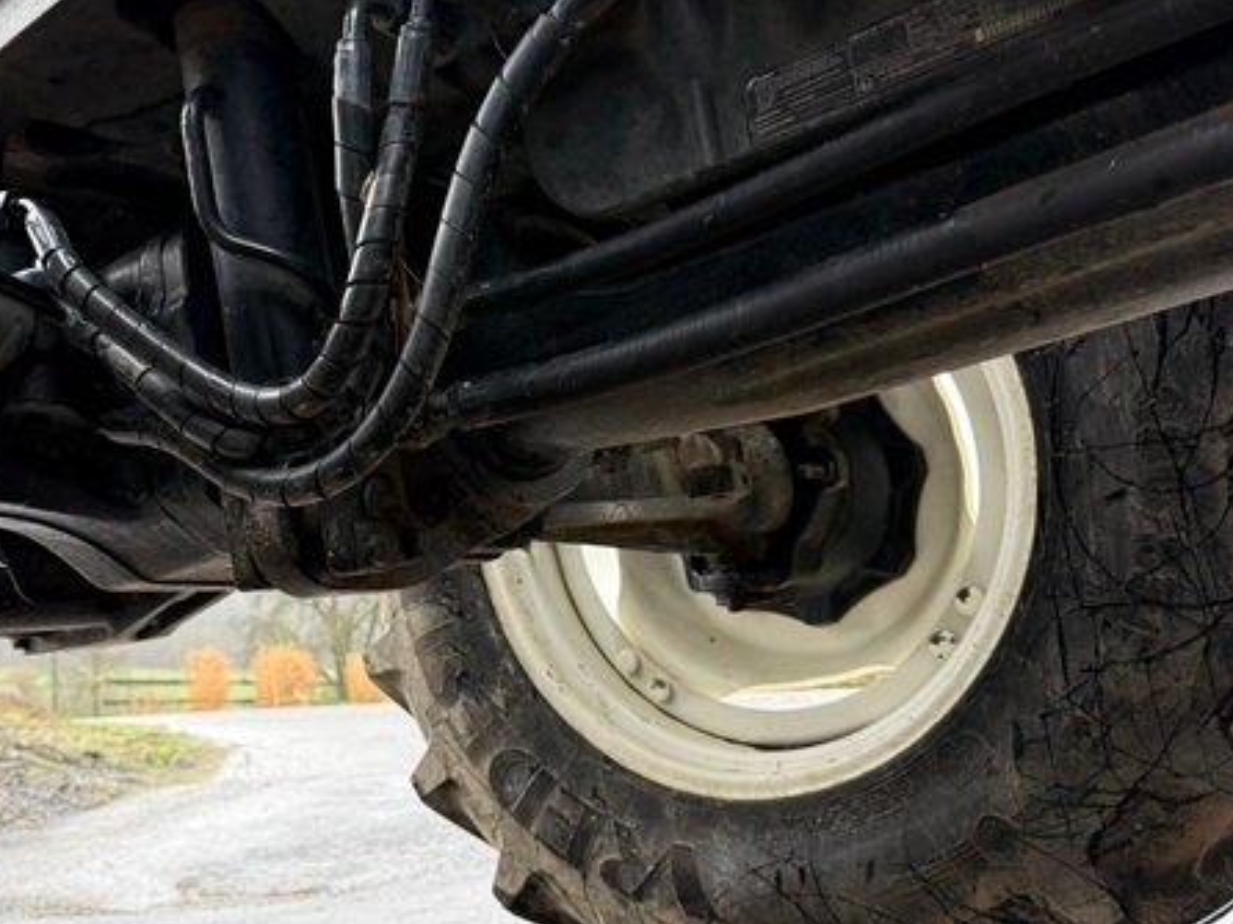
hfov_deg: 51.5
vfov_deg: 40.5
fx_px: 1246
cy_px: 385
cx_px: 393
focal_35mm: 35
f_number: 1.78
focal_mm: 6.76
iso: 200
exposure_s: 1/61
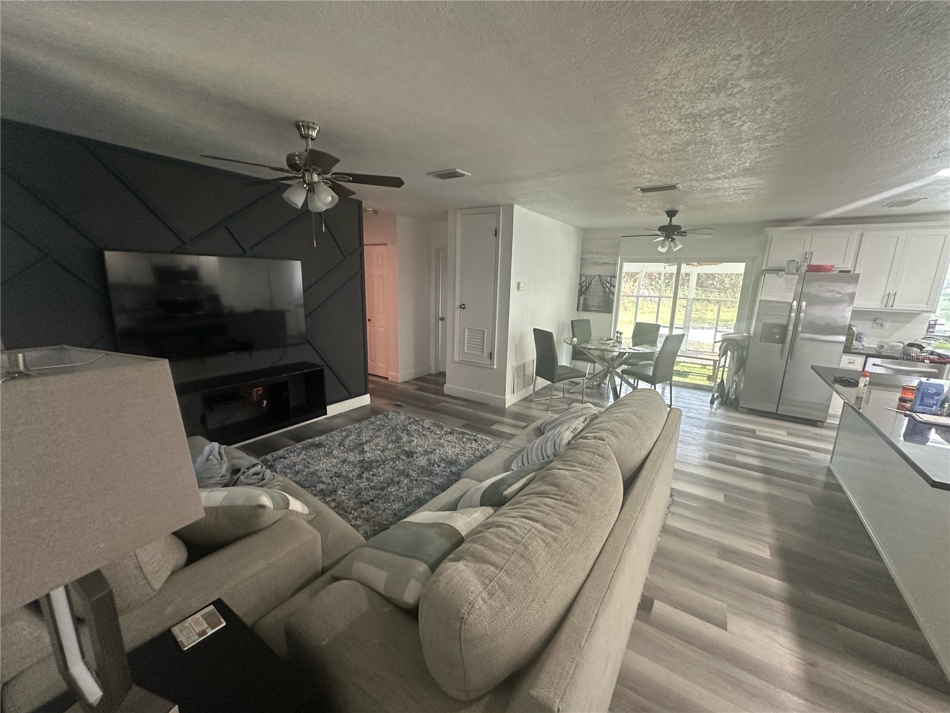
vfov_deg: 85.7
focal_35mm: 14
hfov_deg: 102.1
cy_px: 356
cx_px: 475
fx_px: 384
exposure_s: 1/60
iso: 400
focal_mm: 2.22
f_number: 2.2
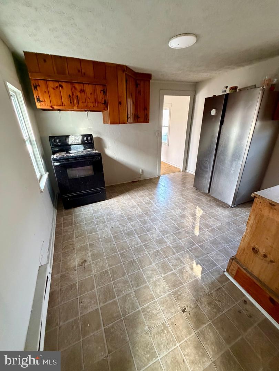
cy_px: 186
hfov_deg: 85.7
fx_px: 150
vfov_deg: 102.1
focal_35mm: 14
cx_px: 140
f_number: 2.2
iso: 640
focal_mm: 2.22
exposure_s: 1/60
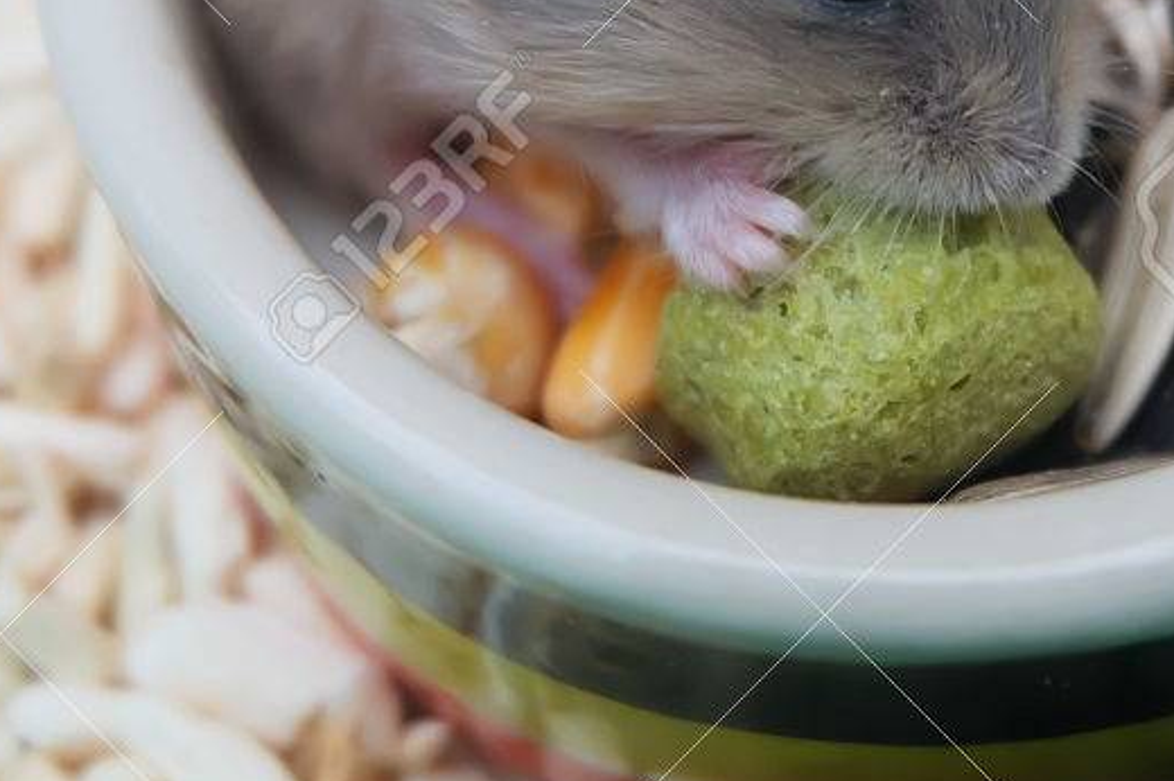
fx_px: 2444
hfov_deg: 26.8
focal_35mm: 75
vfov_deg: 18.0
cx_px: 822
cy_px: 126
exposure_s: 1/80
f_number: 4.5
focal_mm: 20.1
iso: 400
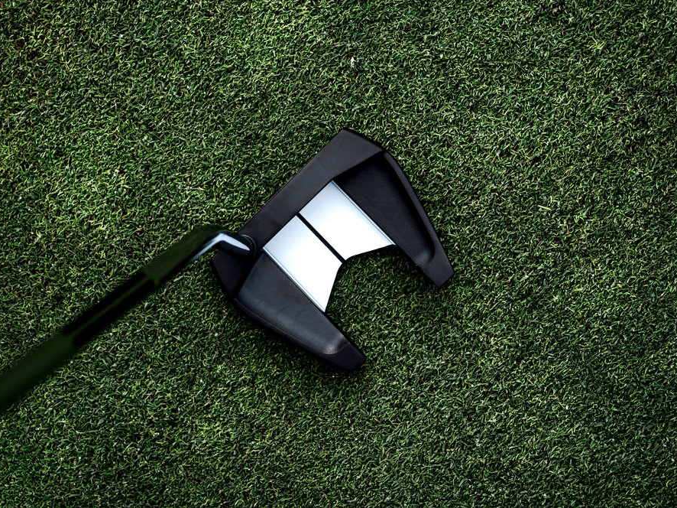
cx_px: 304
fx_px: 1486
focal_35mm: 76
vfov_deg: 19.4
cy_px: 254
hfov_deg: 25.7
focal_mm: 70
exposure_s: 1/400
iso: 400
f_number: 6.3
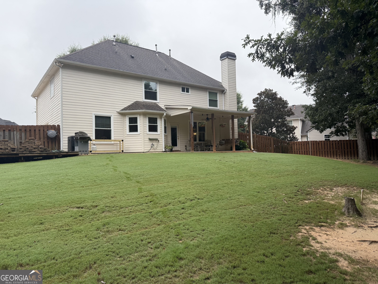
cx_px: 189
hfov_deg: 71.6
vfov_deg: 56.8
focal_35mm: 24
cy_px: 142
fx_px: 262
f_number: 1.78
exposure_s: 1/757
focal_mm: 6.76
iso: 100
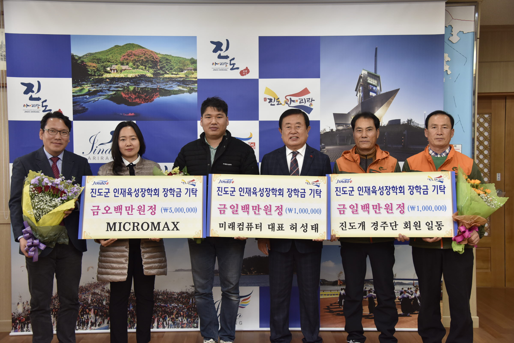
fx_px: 543
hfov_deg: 50.7
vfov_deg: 35.1
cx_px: 257
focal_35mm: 38
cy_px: 172
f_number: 4.5
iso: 800
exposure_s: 1/125
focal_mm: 38
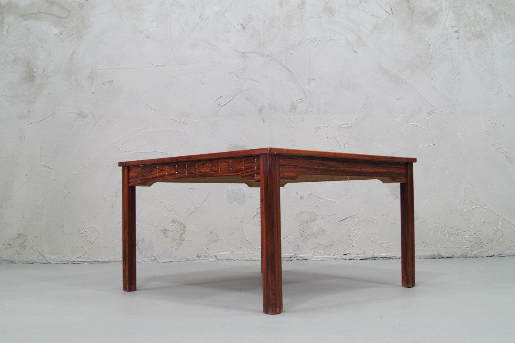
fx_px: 600
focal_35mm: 42
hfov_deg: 46.4
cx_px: 258
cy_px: 172
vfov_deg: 31.9
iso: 800
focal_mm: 28
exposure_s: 1/13
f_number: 8
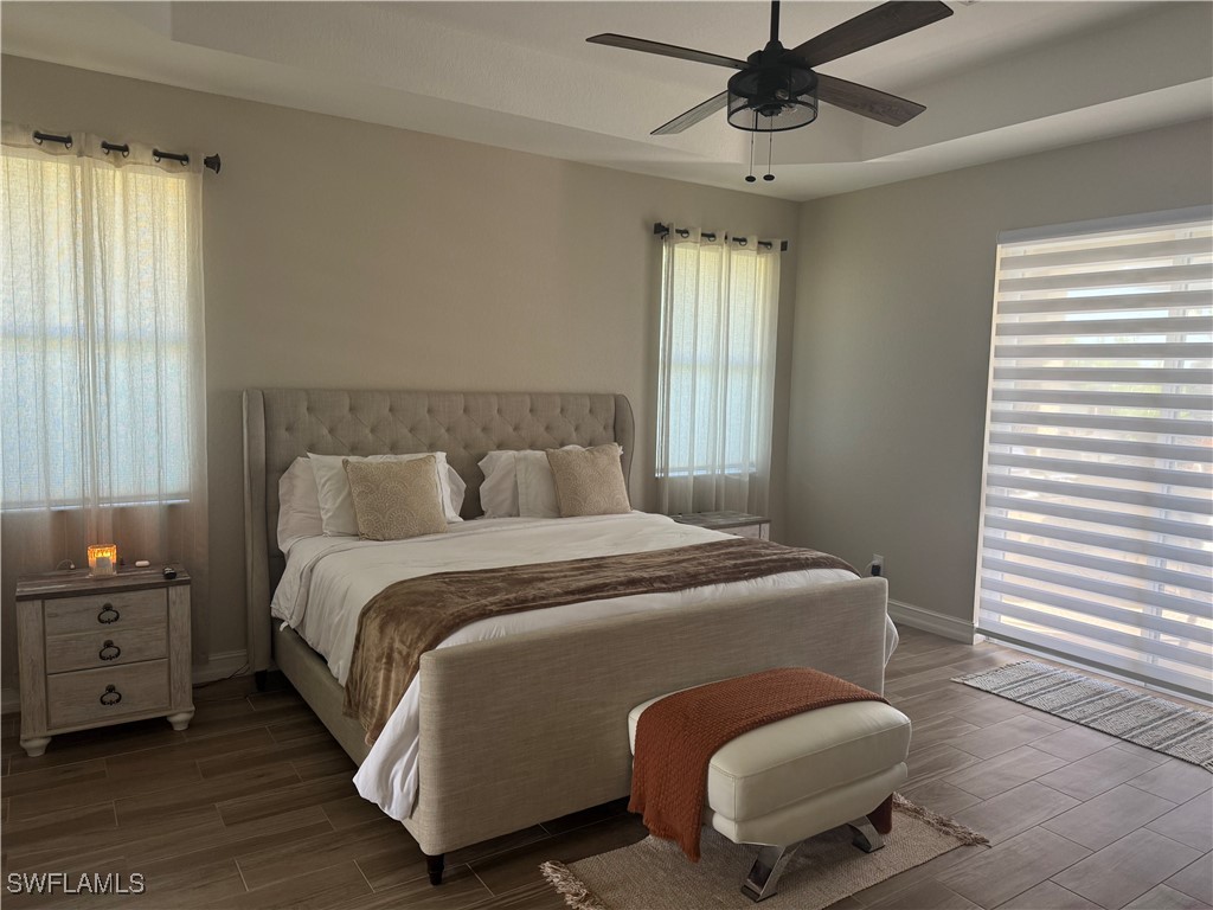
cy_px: 455
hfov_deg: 71.6
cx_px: 606
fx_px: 841
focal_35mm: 24
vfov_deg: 56.8
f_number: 1.78
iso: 200
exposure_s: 1/60
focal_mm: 6.76
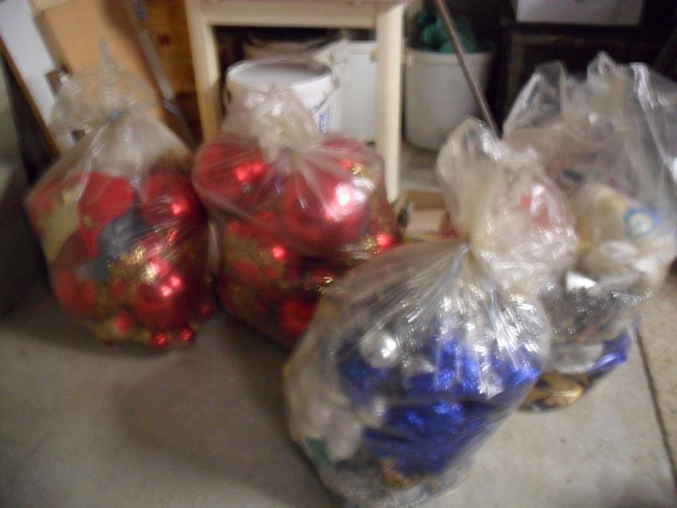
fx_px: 685
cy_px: 254
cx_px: 338
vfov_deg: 40.7
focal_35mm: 35
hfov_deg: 52.6
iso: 400
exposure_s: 1/3
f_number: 3
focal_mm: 6.3
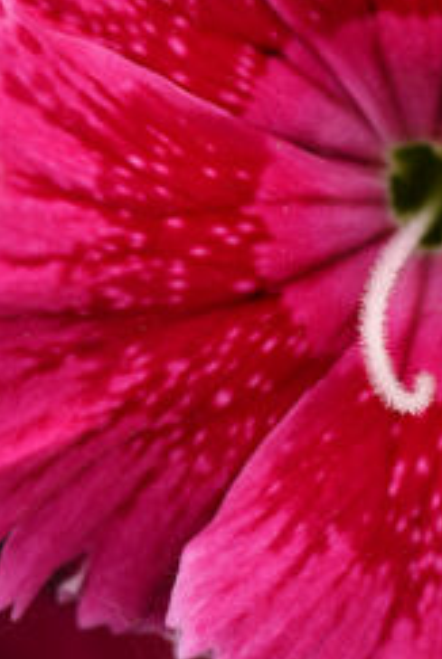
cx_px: 412
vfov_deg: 6.4
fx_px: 5923
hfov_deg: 4.3
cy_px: 179
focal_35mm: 323
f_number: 11
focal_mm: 105
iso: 200
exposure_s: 1/125
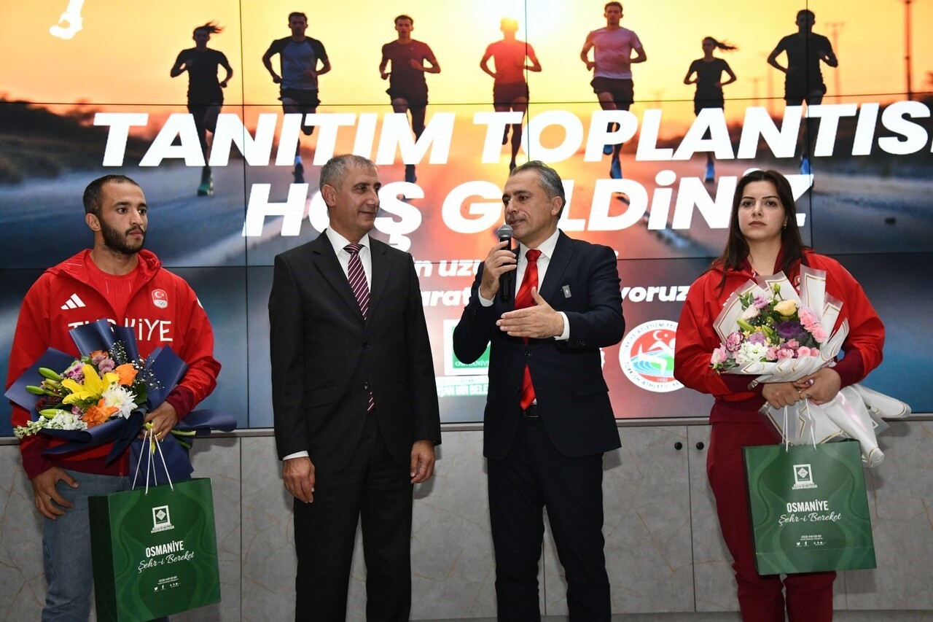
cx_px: 466
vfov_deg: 28.1
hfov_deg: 41.1
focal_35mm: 48
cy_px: 311
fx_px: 1244
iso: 5000
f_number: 5.6
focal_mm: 48
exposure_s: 1/250
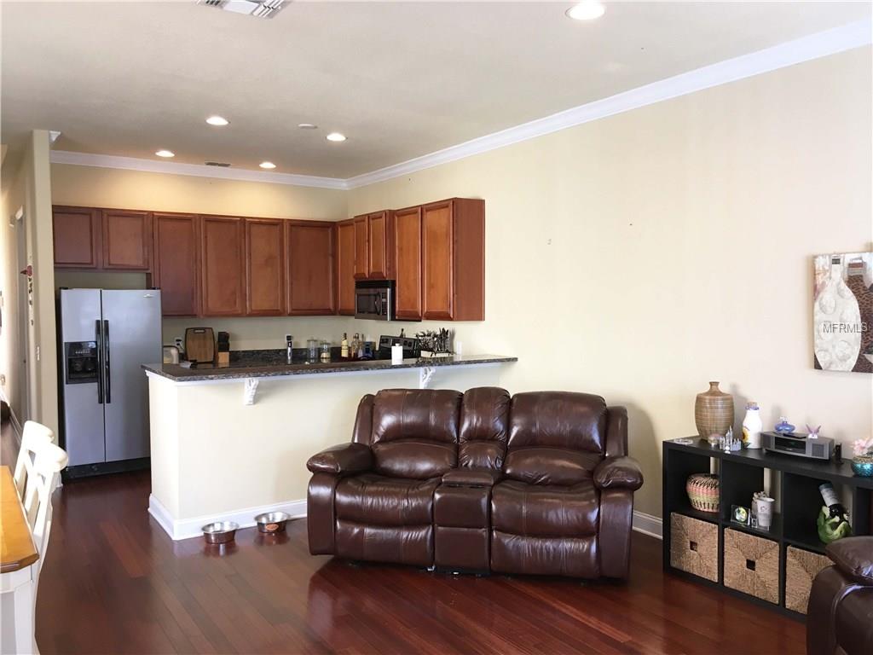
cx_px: 436
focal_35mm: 29
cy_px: 328
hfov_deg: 61.7
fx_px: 731
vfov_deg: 48.2
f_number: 2.2
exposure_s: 1/30
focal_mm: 4.15
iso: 64
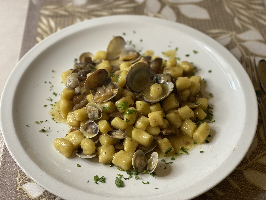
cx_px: 133
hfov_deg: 36.8
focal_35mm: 52
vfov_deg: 28.0
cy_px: 100
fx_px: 400
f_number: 2
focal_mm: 6
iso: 160
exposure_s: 1/50
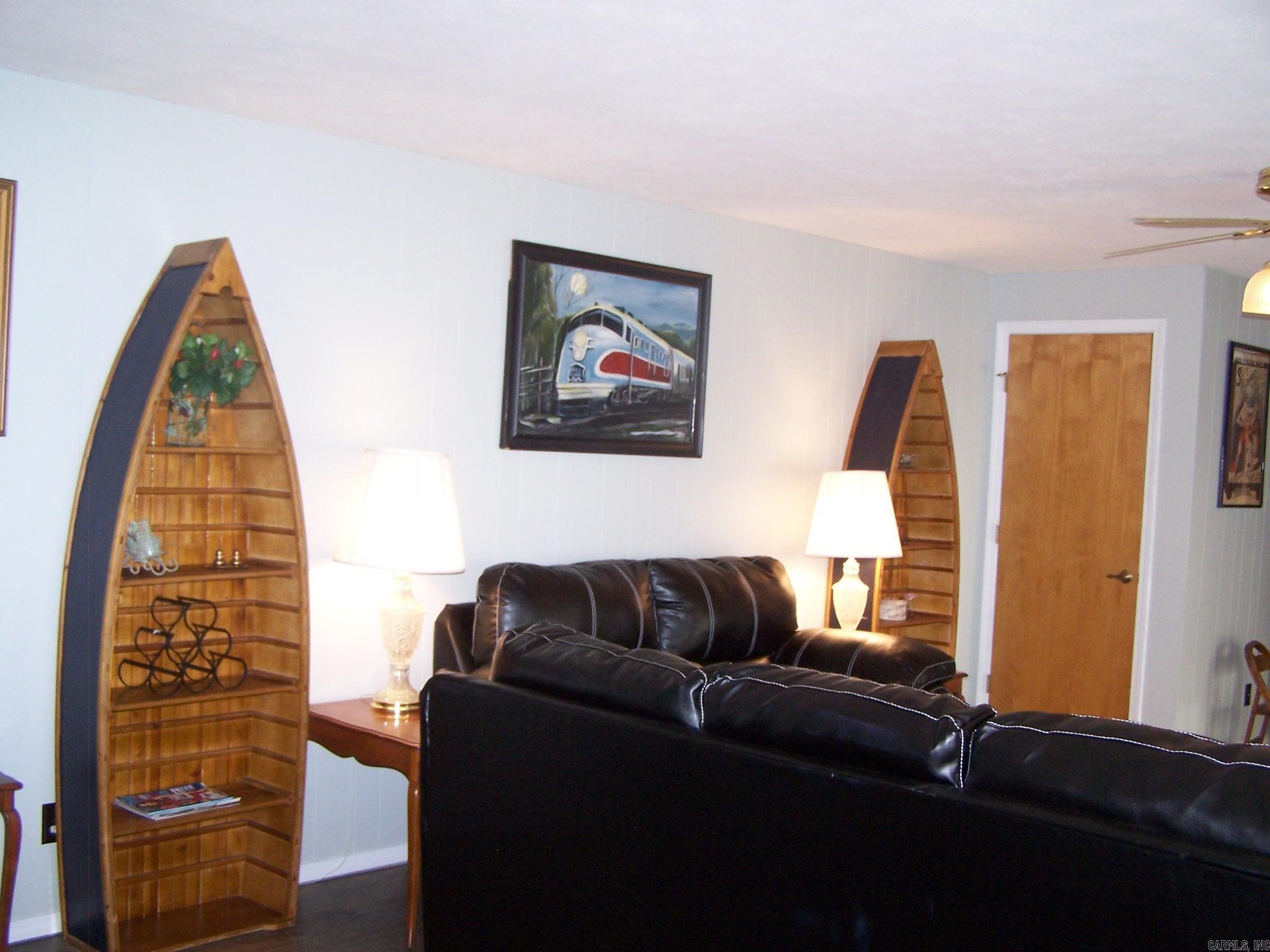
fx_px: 1394
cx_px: 635
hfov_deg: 49.0
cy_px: 476
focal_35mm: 38
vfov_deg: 37.7
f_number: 2.8
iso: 140
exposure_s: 1/60
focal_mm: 6.3
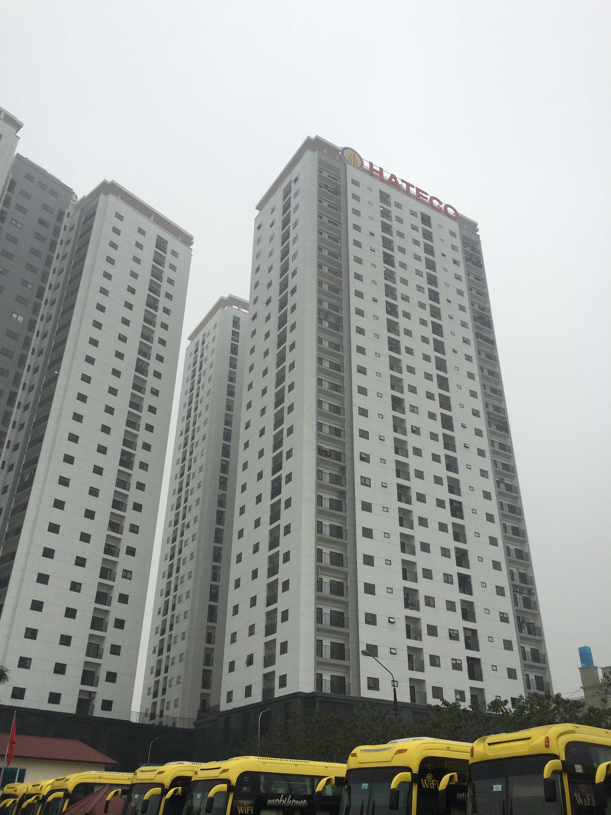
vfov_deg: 60.0
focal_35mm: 30
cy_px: 408
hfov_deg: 46.8
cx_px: 306
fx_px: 706
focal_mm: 4.12
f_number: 2.2
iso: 32
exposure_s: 1/873
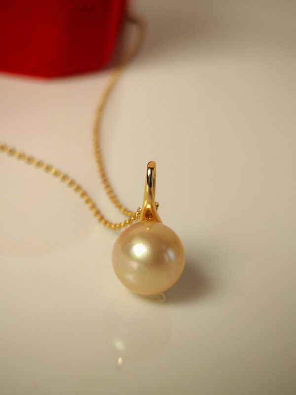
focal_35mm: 68
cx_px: 148
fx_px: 775
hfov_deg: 21.6
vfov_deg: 28.6
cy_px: 198
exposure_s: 1/100
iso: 50
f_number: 1.95
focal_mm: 5.52
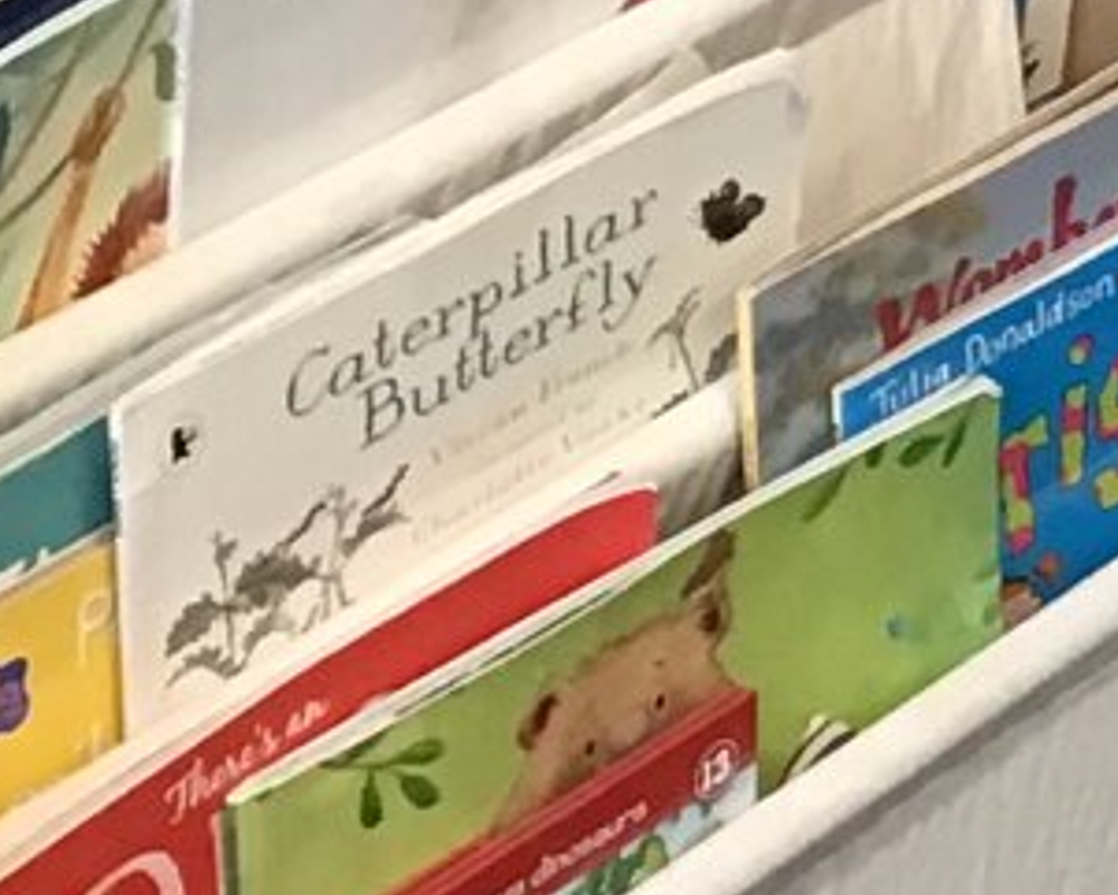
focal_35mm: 206
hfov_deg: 8.6
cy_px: -735
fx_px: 6818
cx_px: 2648
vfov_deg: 7.3
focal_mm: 3.3
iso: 80
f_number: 2.4
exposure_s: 1/33
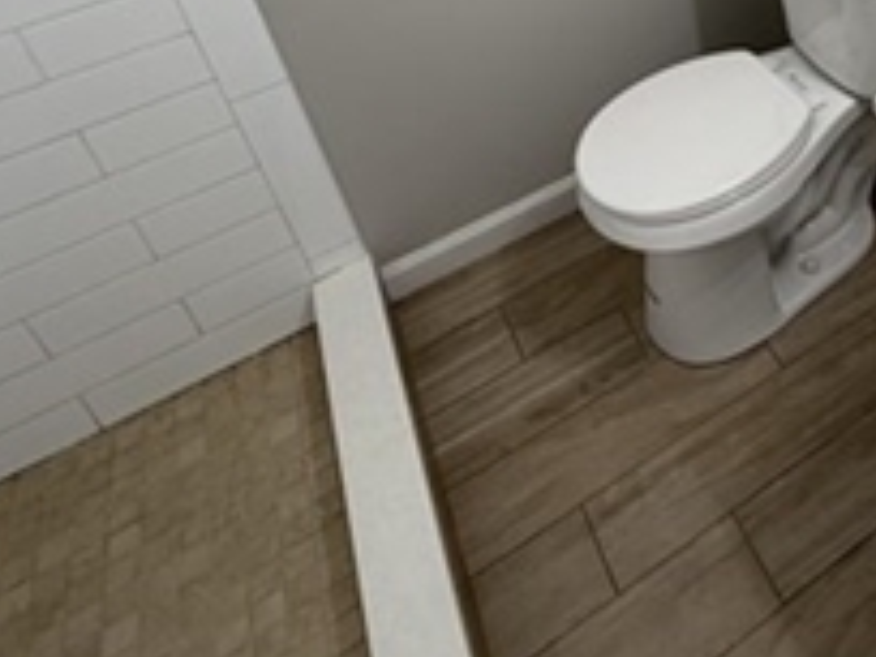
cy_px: -122
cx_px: 754
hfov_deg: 48.3
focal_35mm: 35
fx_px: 886
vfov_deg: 33.5
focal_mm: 2.22
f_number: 2.2
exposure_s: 1/120
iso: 100
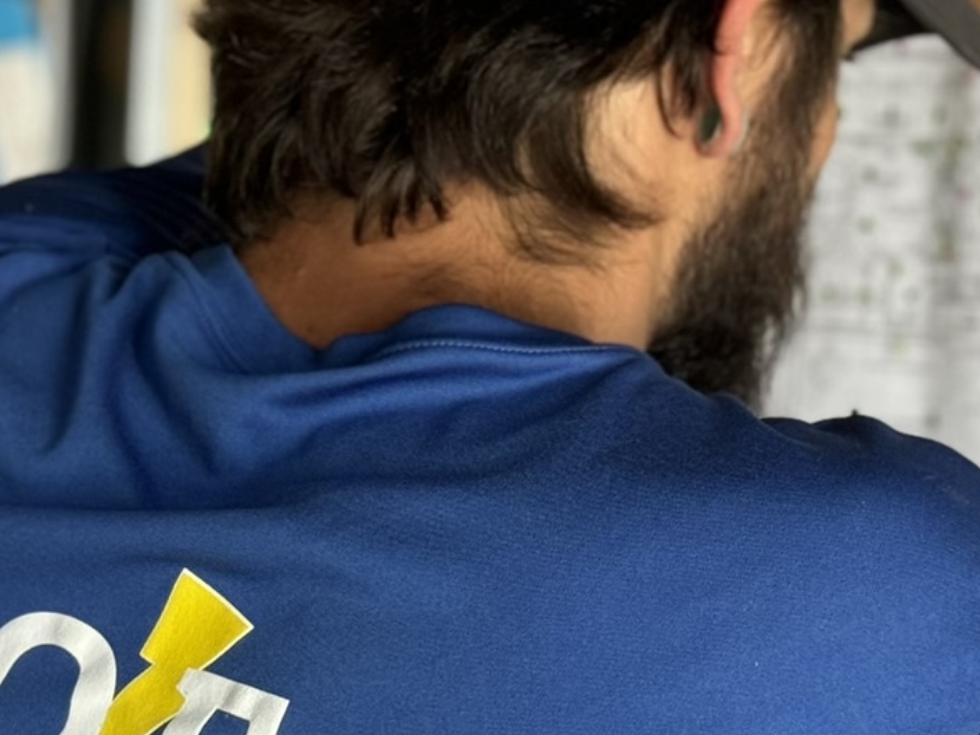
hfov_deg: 14.2
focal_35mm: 139
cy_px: 581
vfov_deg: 10.6
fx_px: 3935
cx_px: 710
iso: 200
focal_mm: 6.86
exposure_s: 1/60
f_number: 1.78
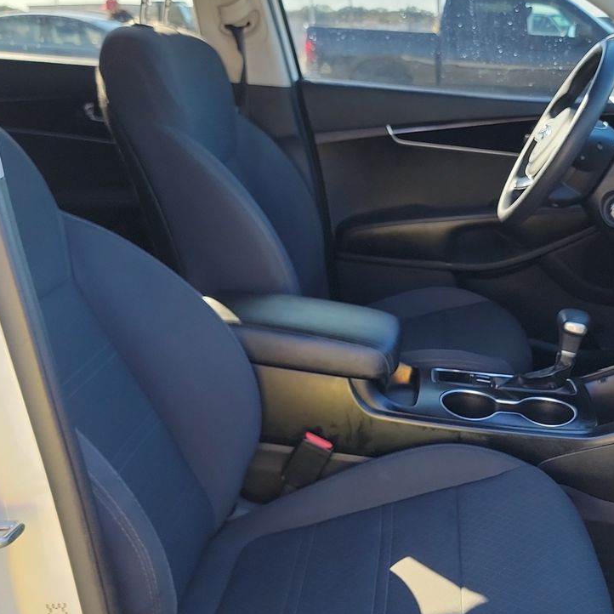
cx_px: 439
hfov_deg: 35.5
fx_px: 943
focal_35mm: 47
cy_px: 337
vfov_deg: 36.0
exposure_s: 1/59
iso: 52
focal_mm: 6.7
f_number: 1.8
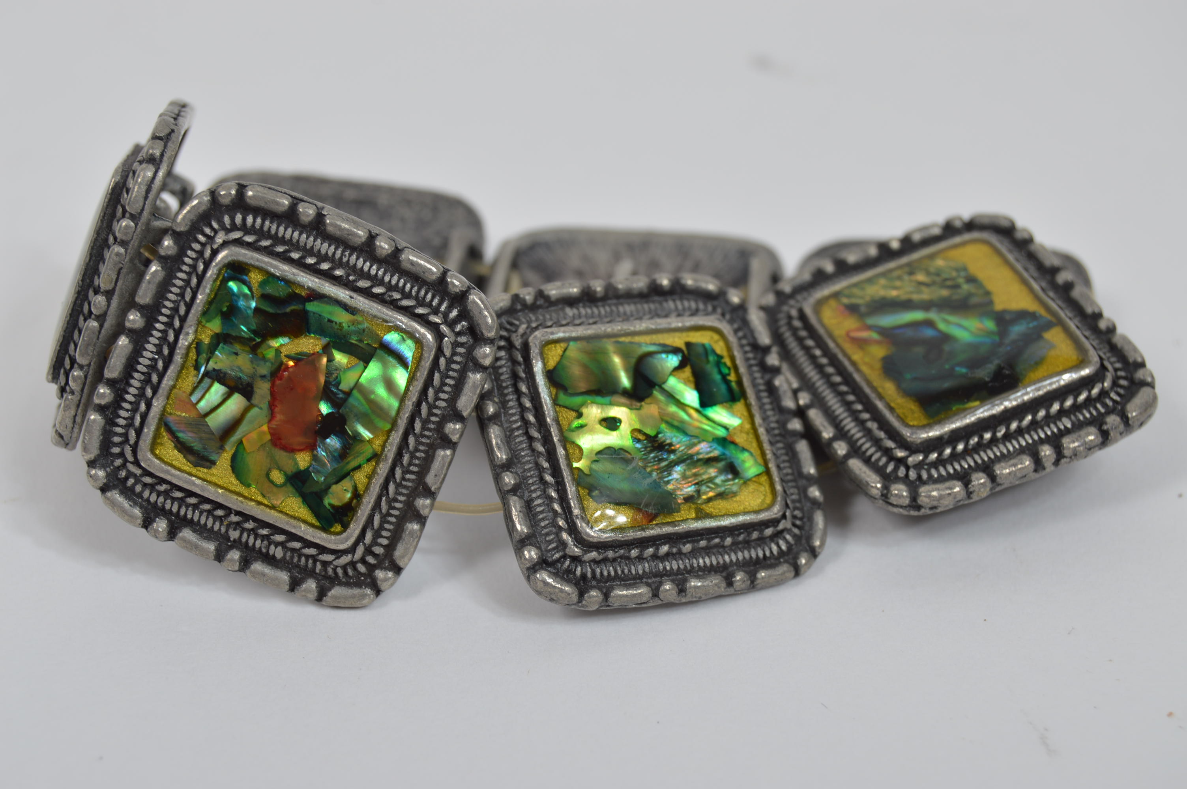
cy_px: 394
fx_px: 2718
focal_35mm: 82
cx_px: 594
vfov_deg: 16.5
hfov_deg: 24.6
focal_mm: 55
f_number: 9
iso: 100
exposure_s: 1/125
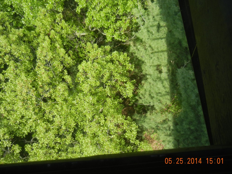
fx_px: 208
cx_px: 119
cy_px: 90
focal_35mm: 31
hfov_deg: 58.4
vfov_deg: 45.4
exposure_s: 1/545
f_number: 3.5
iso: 160
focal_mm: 5.4
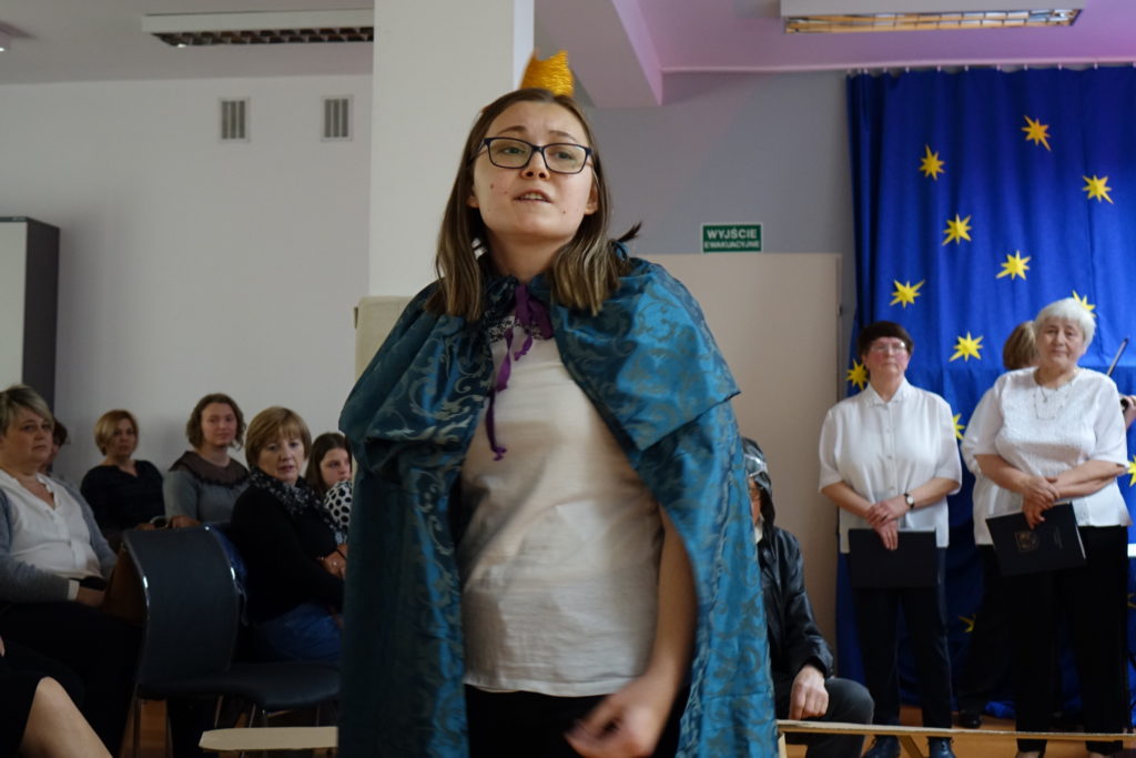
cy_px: 379
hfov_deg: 38.2
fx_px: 1641
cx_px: 568
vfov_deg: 26.0
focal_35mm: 52
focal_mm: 18.98
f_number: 2.8
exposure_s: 1/20
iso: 800
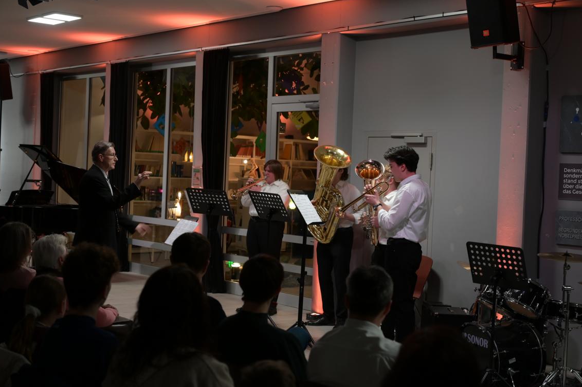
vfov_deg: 26.0
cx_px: 293
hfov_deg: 38.2
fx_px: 840
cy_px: 195
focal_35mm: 52
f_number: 4
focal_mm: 51
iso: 640
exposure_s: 1/50
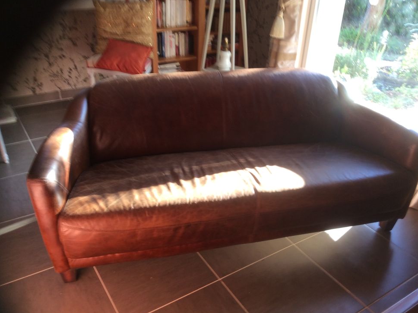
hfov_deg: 55.3
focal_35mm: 33
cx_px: 215
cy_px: 155
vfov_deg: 42.9
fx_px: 398
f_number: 2.4
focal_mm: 3.3
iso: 32
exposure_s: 1/25
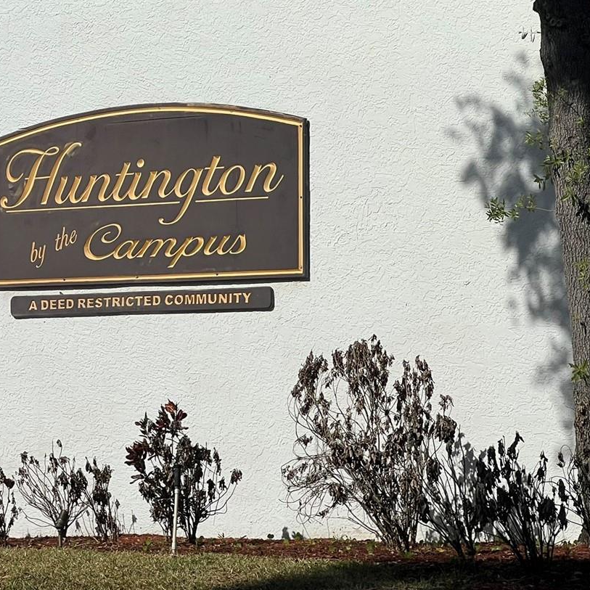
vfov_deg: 13.0
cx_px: 212
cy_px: 201
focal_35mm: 134
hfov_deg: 13.0
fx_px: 2584
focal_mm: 9
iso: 25
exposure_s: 1/3425
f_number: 2.8
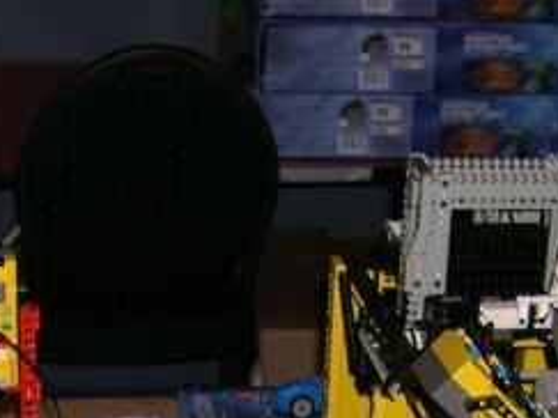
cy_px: 613
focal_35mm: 125
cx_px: -16
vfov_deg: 11.4
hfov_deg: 15.5
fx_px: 2014
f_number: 2.8
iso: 100
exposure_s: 1/60
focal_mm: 8
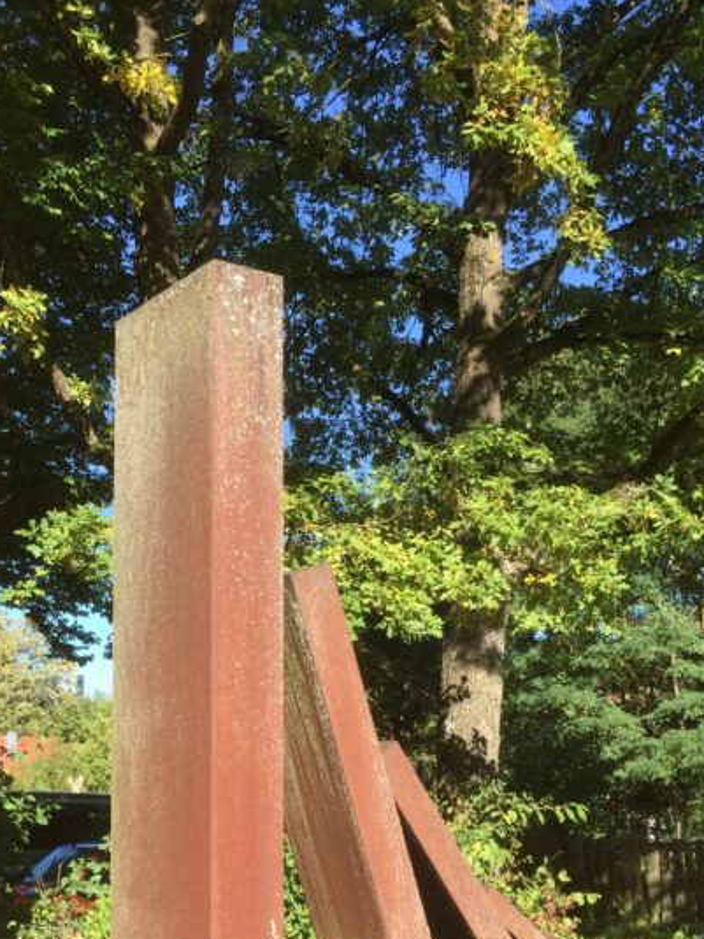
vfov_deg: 39.5
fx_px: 1275
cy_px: 687
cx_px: 241
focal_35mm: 47
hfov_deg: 30.7
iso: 32
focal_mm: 4.15
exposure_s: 1/682
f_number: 2.2
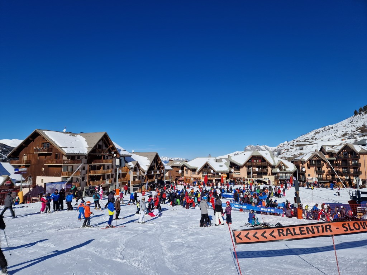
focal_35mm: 23
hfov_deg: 73.9
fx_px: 244
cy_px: 138
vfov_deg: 58.9
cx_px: 184
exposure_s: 1/4928
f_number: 1.8
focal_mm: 5.4
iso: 50
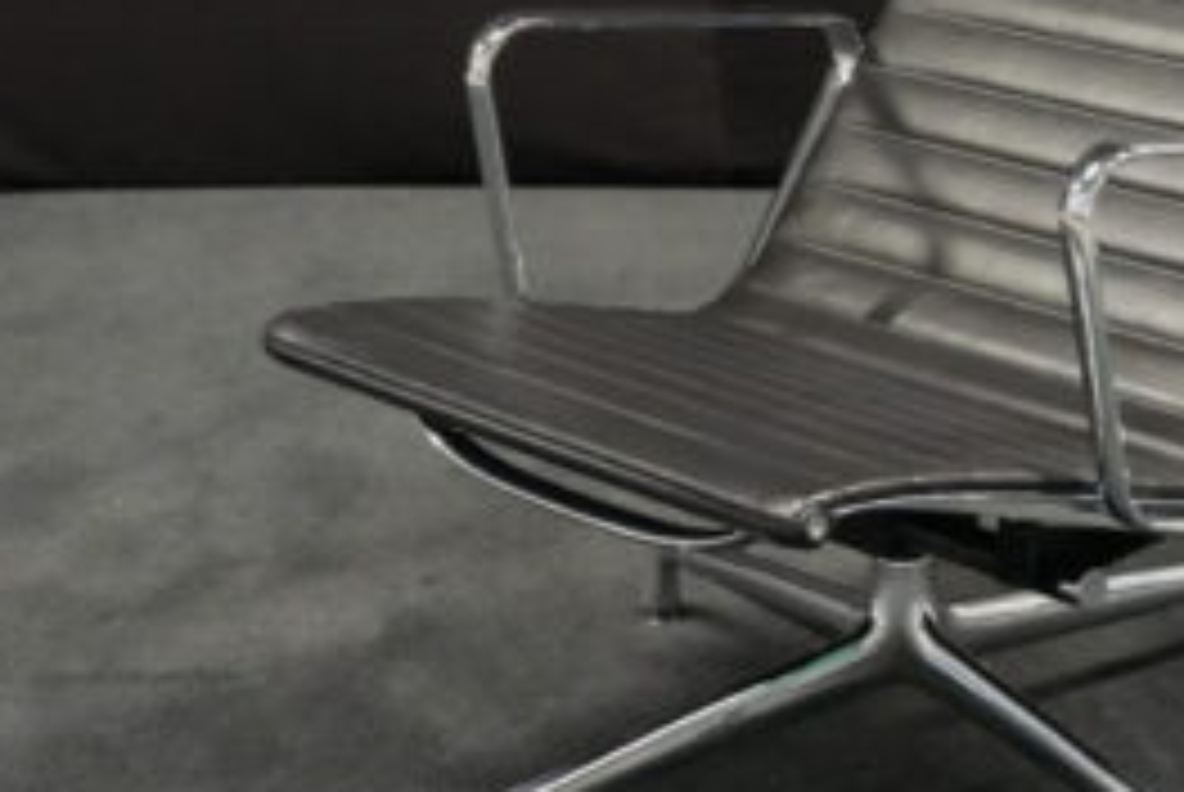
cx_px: 932
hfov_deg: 20.6
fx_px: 3227
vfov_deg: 13.9
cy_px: 194
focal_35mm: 98
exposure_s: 1/50
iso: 12800
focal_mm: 43
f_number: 4
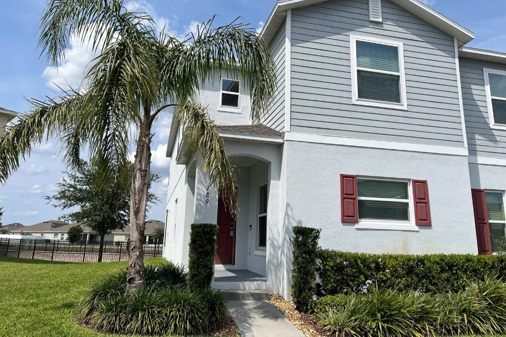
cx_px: 258
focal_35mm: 28
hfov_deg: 65.5
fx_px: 393
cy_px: 143
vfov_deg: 46.2
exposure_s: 1/6173
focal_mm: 5.1
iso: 50
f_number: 1.6
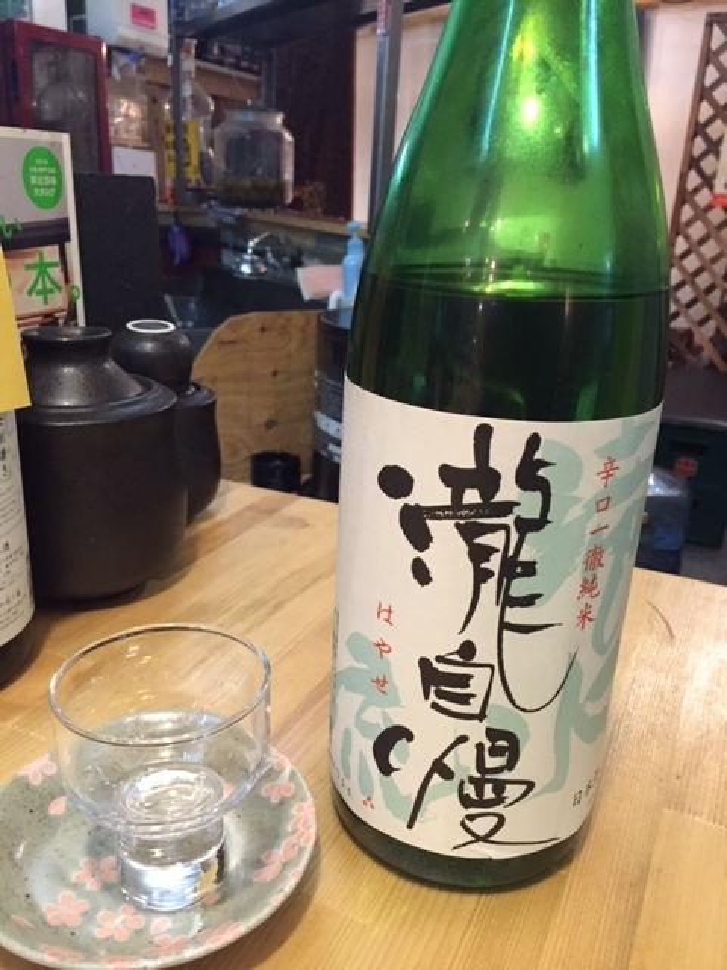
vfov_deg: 61.7
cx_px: 364
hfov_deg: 48.2
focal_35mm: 29
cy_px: 485
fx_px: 812
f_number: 2.2
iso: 250
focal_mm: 4.15
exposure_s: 1/20
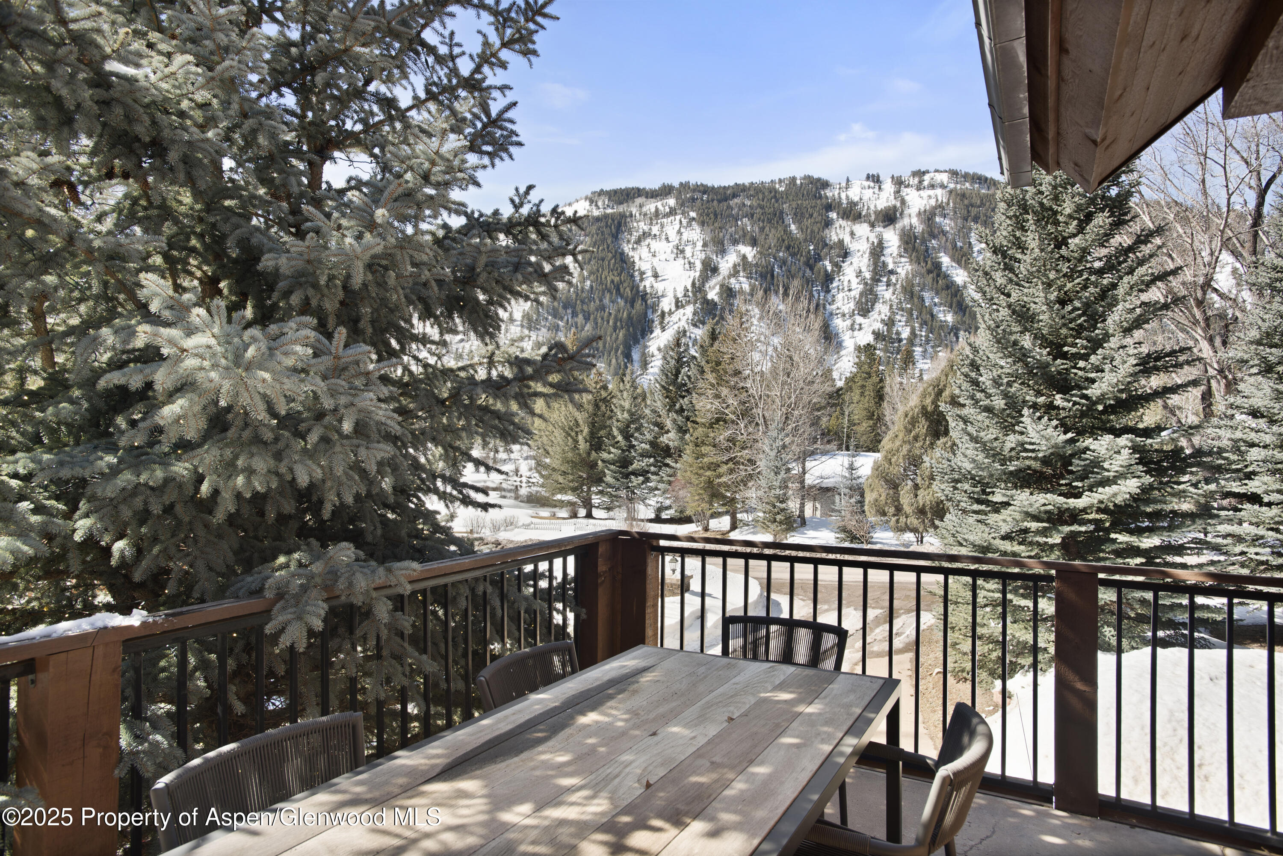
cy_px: 428
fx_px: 713
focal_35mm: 20
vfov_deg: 62.0
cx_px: 642
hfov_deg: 84.0
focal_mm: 20
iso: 100
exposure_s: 1/100
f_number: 7.1
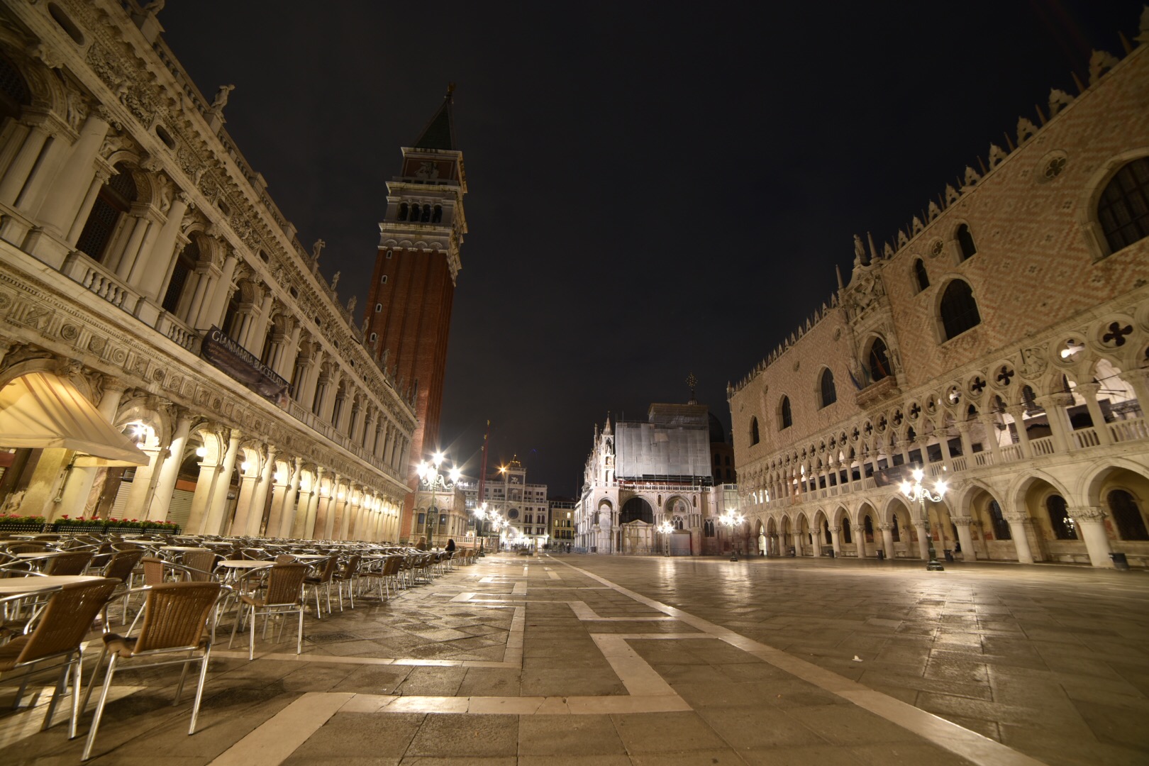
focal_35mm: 14
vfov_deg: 81.2
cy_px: 383
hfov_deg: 104.3
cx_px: 574
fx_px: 447
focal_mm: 14
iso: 100
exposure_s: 10
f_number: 5.6
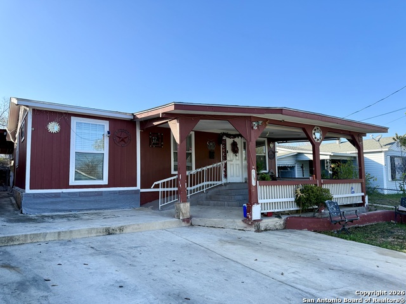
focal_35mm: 24
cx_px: 203
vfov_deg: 56.8
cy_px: 152
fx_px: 281
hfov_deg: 71.6
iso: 100
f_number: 1.78
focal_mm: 6.76
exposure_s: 1/1156
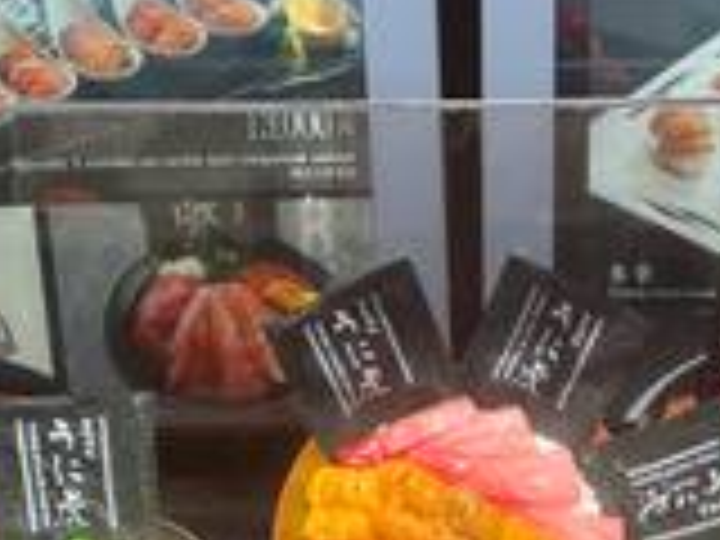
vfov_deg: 20.2
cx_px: 464
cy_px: 436
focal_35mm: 72
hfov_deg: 26.9
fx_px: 1498
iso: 80
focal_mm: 6.86
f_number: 1.78
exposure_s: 1/2525
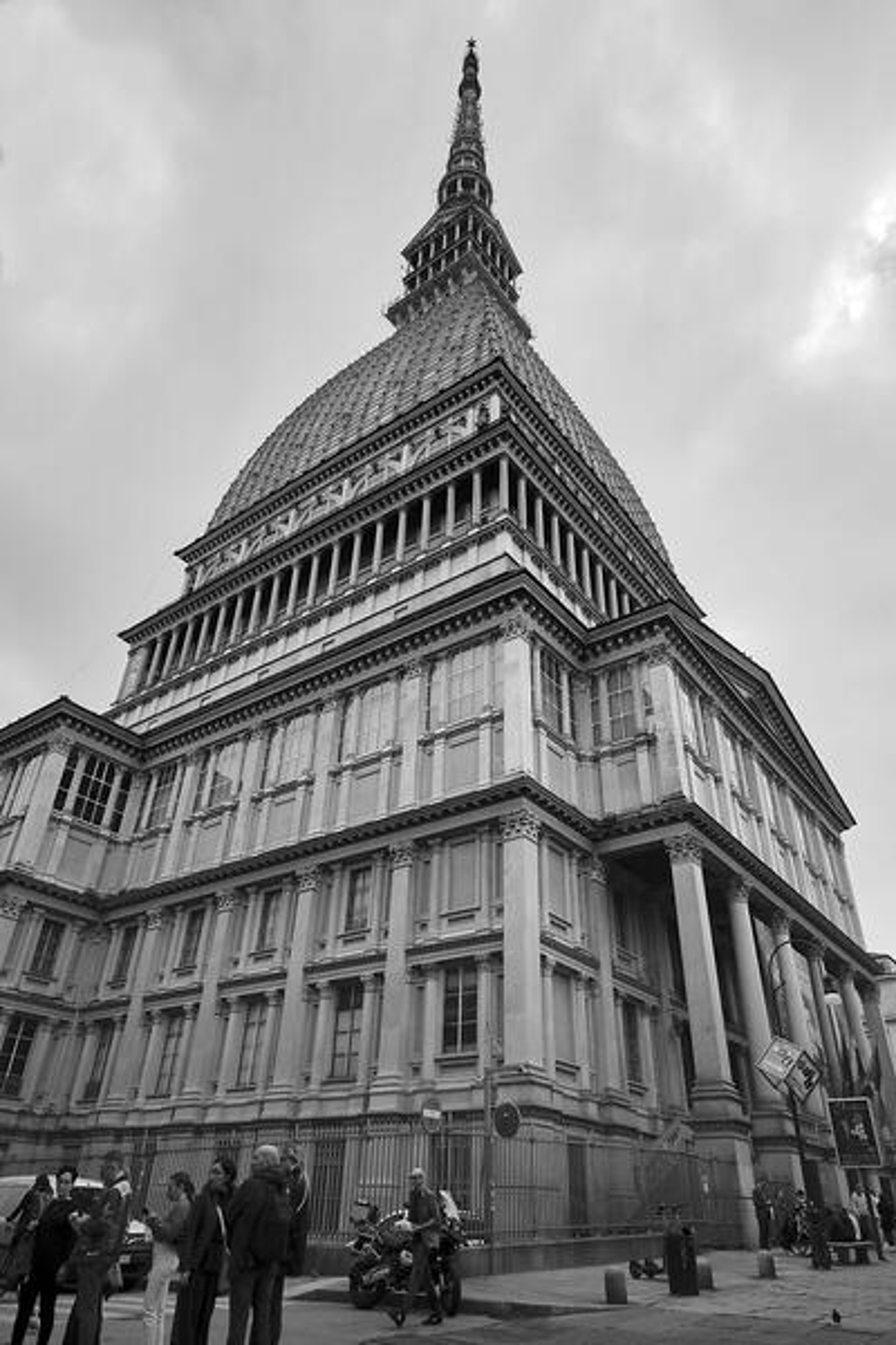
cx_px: 448
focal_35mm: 21
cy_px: 672
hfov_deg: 59.5
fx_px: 784
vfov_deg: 81.2
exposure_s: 1/180
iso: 320
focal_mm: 14
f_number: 8
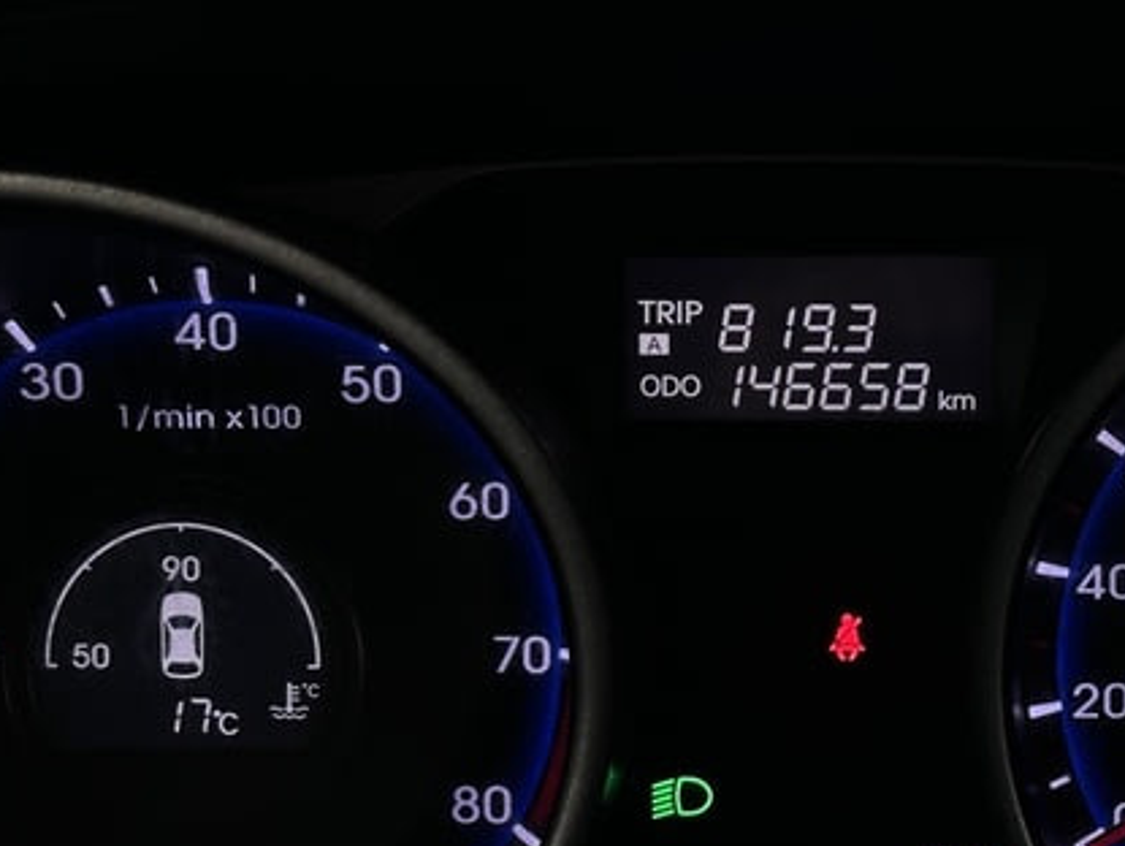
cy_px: 630
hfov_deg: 18.8
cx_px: 813
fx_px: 3383
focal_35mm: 104
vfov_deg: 14.2
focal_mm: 6.86
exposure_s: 1/50
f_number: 1.78
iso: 100
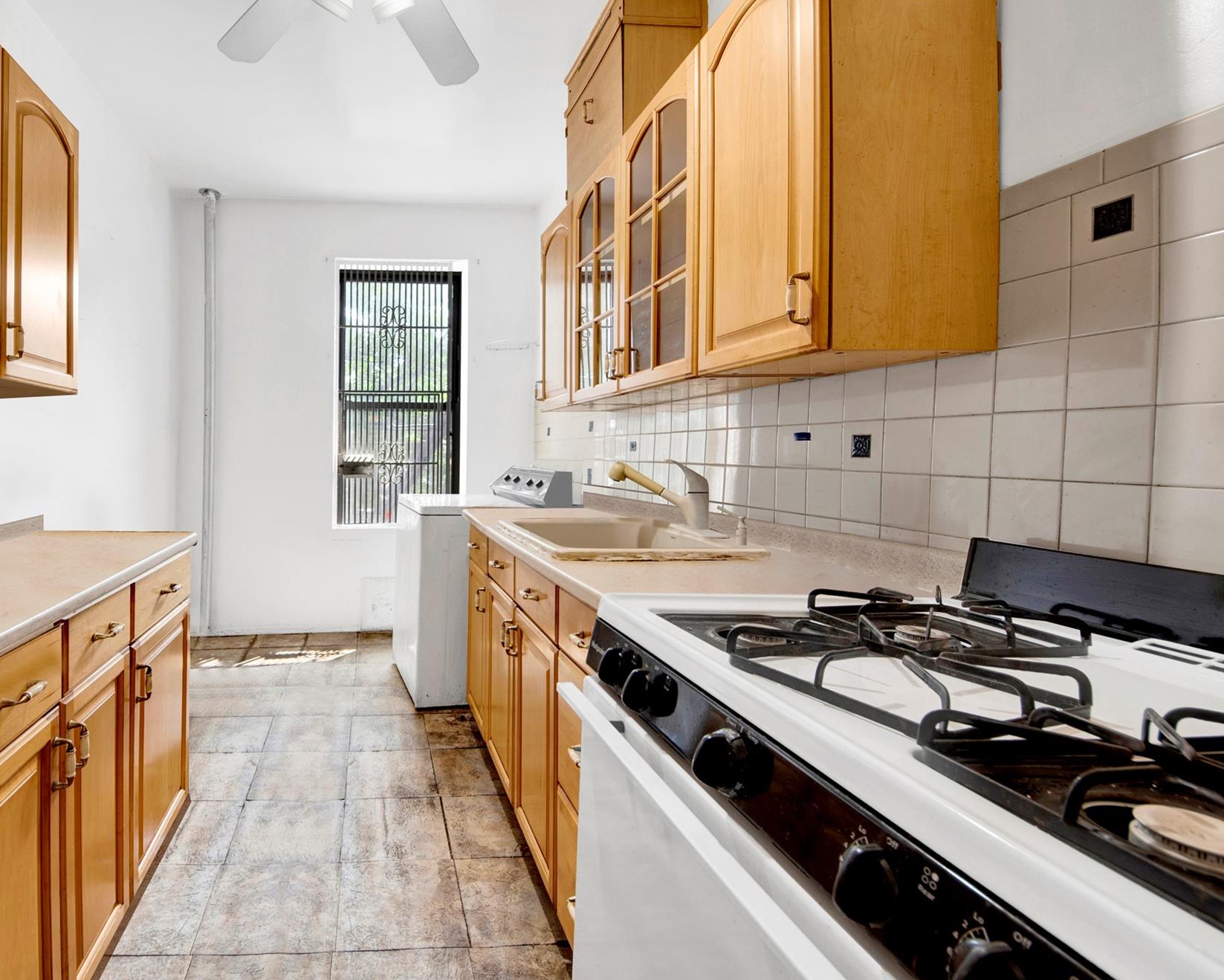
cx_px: 476
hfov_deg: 95.7
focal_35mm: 15
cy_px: 501
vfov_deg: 84.5
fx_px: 539
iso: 100
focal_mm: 8.5
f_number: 8
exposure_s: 1/2.5
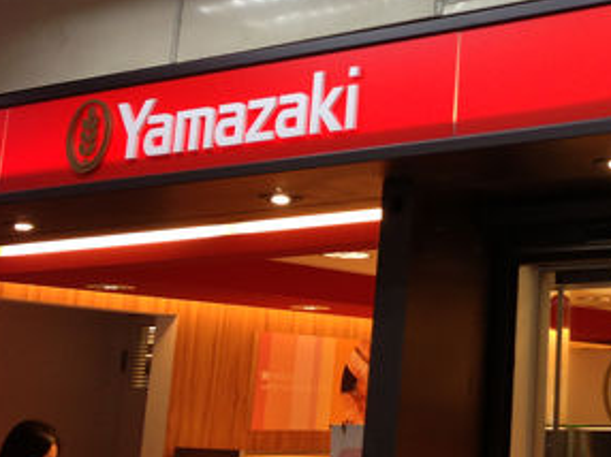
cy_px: 129
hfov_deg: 24.2
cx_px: 686
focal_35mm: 75
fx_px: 1323
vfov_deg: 19.5
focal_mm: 4.13
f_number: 2.4
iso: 50
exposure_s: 1/24
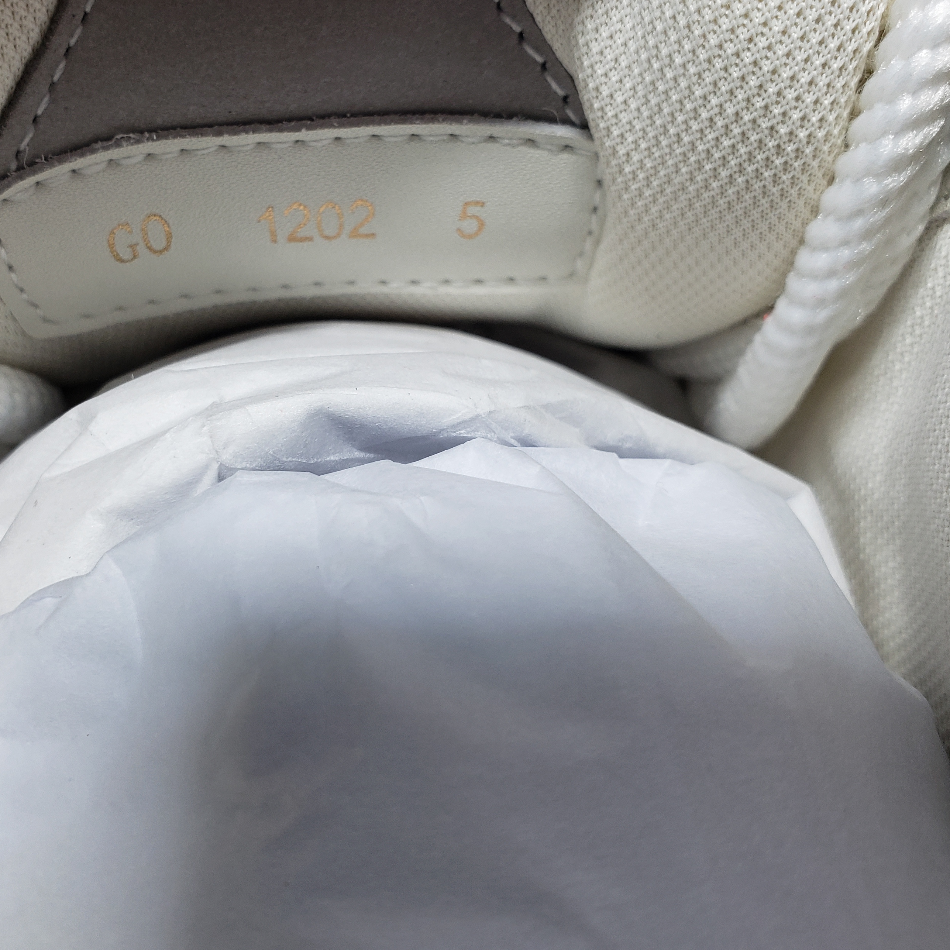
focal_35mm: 36
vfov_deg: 46.0
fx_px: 1118
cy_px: 441
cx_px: 386
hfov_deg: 45.8
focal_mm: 4.3
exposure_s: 1/109
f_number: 2.4
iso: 50
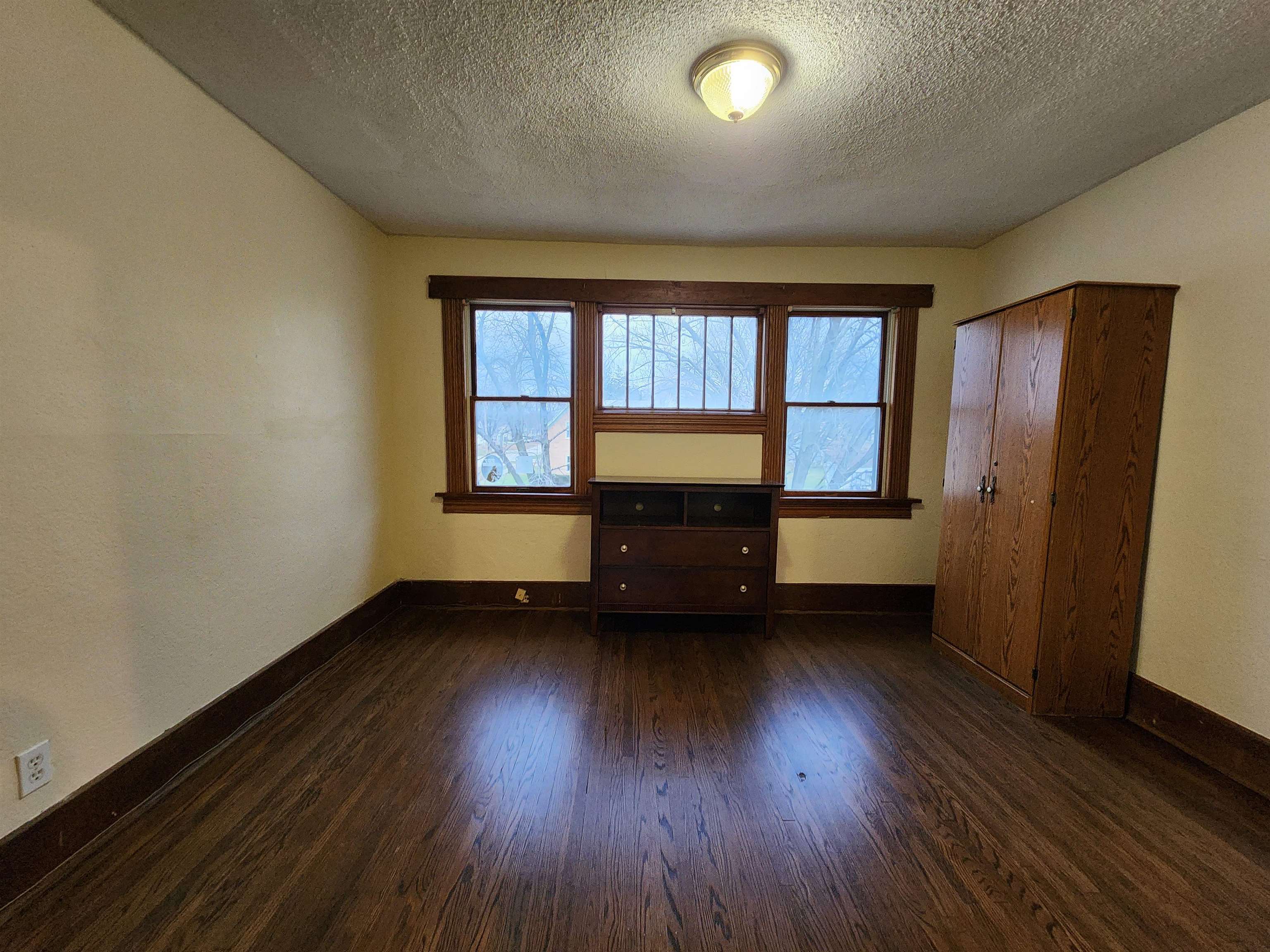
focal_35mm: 13
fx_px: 477
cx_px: 635
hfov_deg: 106.2
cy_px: 476
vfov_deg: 89.9
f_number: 2.2
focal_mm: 2.2
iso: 400
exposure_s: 1/30
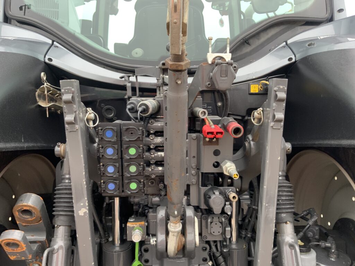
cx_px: 178
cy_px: 133
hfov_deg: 61.7
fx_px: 297
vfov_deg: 48.2
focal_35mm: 29
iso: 100
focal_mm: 3
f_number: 1.8
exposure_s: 1/60
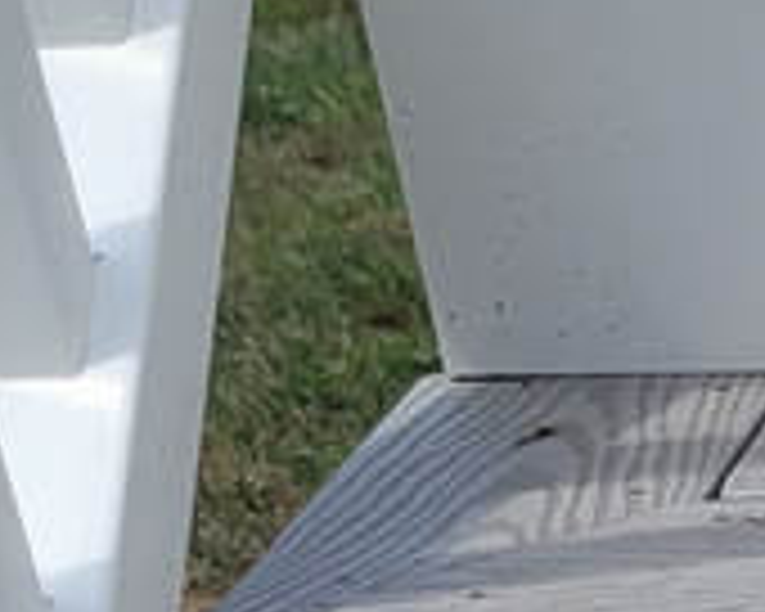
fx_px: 4324
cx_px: 2106
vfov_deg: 7.0
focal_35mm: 191
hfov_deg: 8.7
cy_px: 2030
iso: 40
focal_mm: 5.4
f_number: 1.8
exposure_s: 1/2259
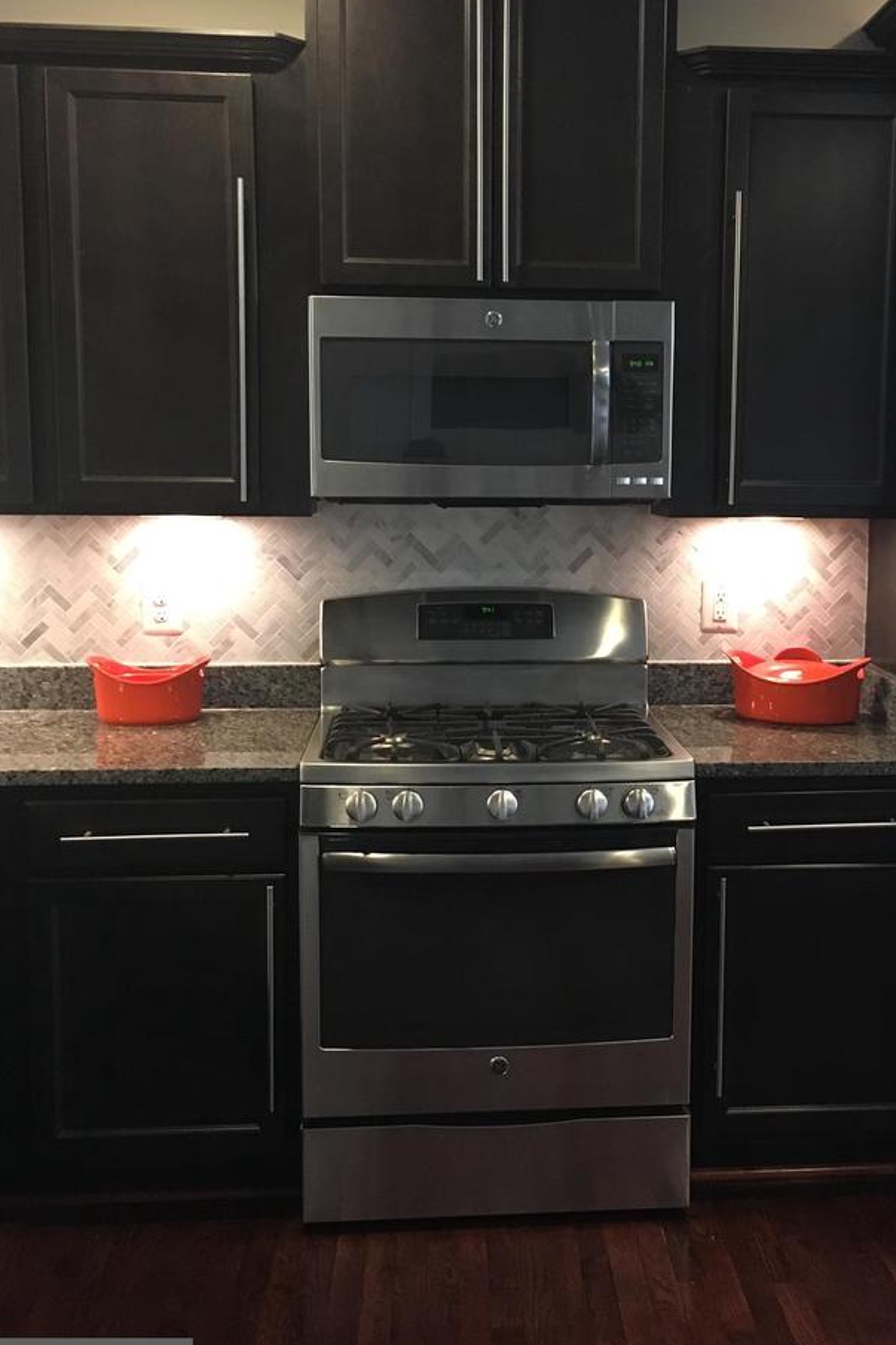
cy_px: 621
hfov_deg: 36.7
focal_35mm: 36
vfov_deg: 53.1
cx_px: 533
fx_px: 1344
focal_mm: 4.15
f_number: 2.2
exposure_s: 1/15
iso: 200
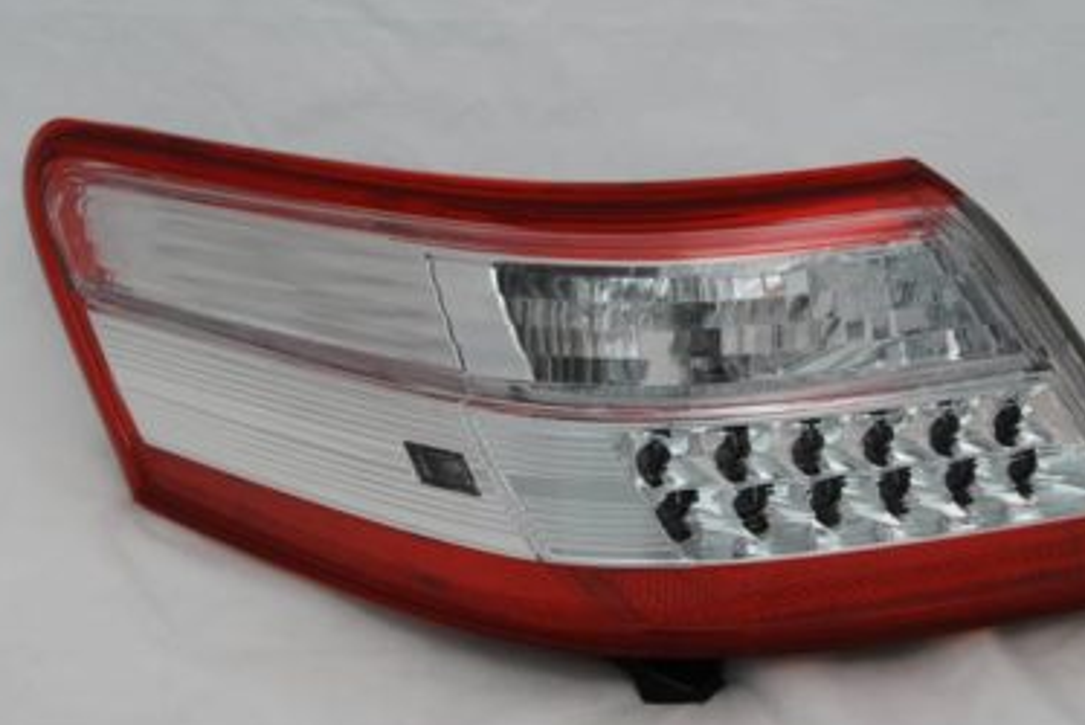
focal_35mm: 83
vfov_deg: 16.5
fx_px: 2503
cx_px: 601
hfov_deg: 24.4
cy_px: 320
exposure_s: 1.5
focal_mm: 46
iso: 100
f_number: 16
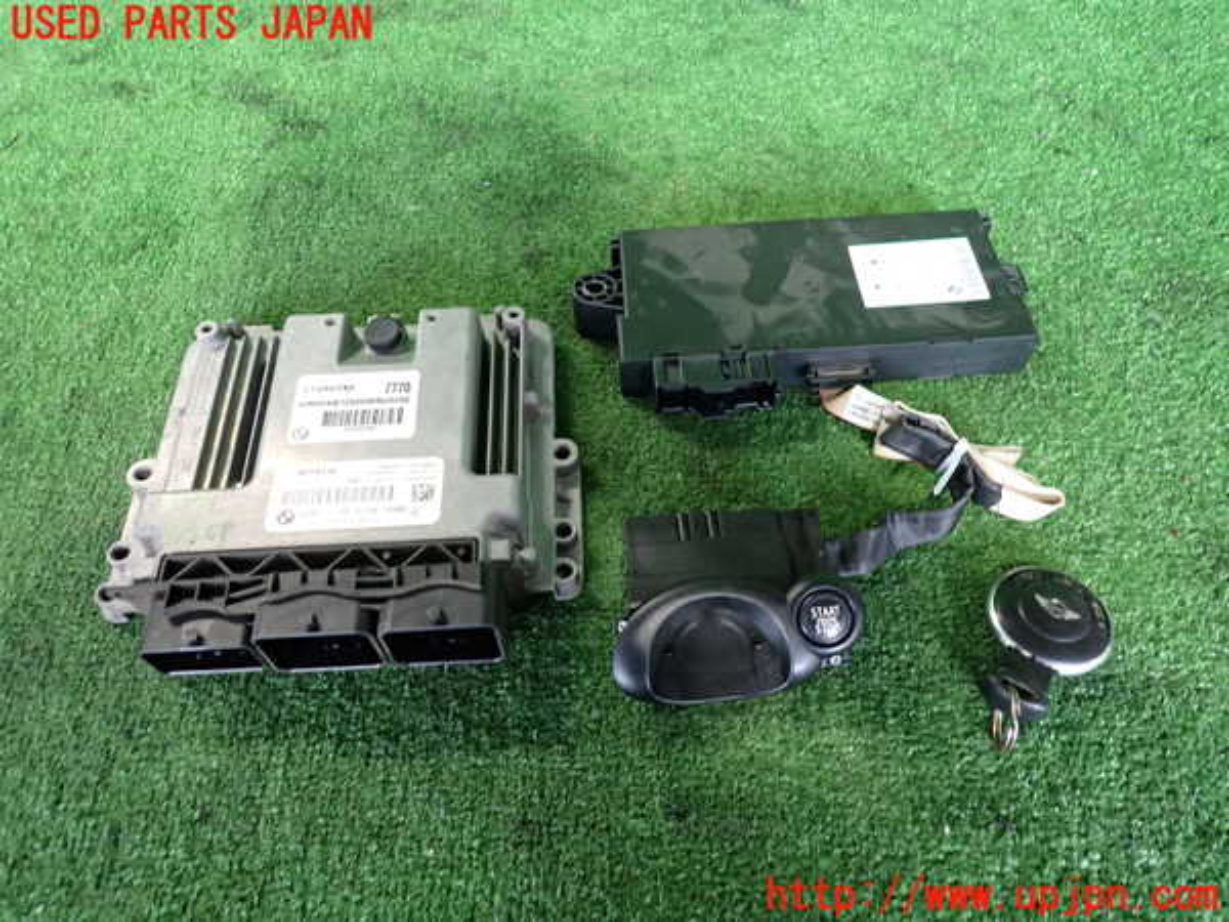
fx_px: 888
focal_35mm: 25
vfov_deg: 54.9
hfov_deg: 69.4
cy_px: 461
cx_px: 614
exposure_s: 1/30
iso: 400
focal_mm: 4.5
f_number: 2
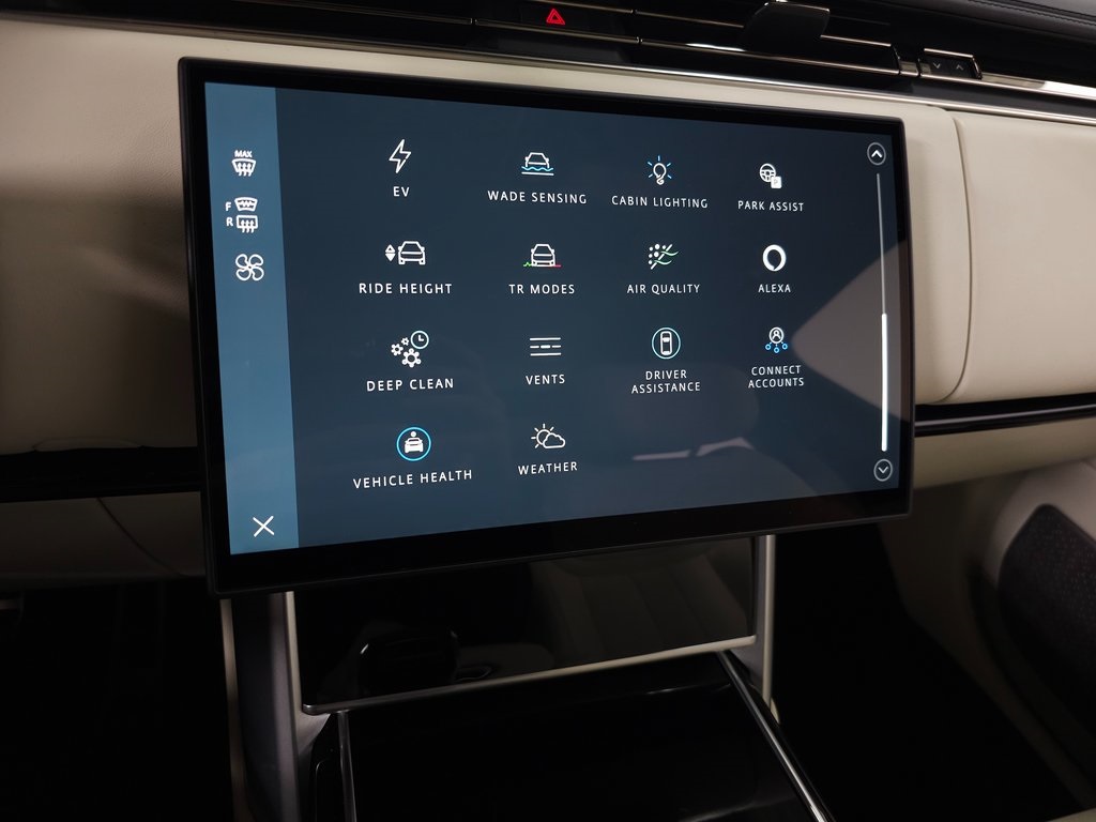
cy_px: 411
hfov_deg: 73.9
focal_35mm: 23
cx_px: 548
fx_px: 728
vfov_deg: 58.9
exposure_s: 1/60
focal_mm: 6.3
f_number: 1.7
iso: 125
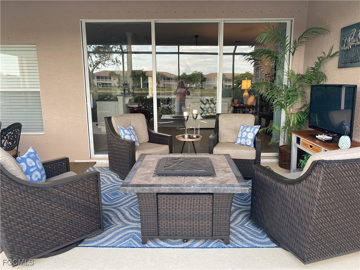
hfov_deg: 67.3
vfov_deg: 53.1
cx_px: 180
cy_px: 135
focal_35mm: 26
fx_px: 270
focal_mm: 4.25
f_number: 1.8
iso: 125
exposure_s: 1/121
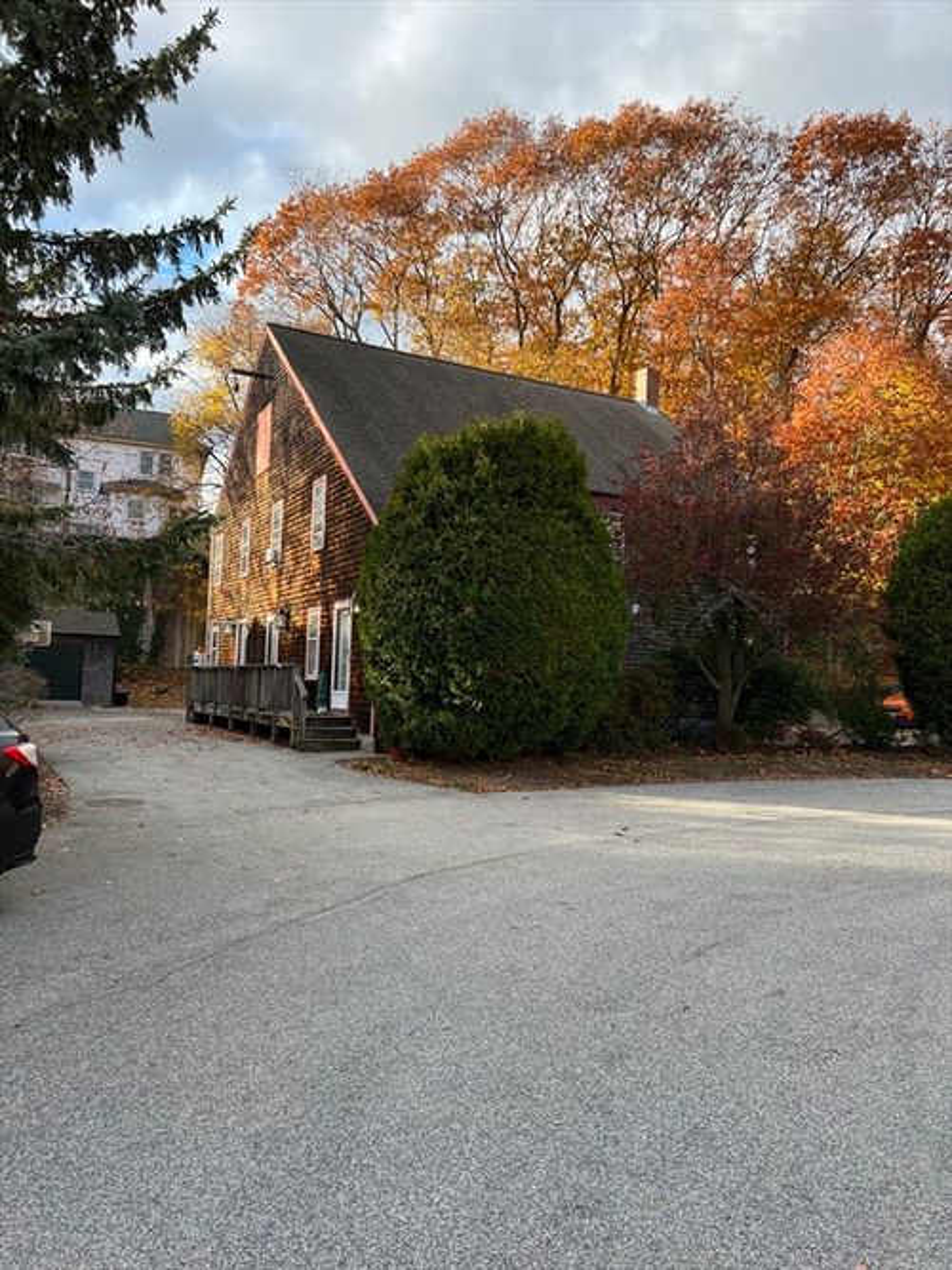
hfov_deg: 53.0
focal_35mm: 26
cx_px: 476
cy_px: 635
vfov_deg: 67.3
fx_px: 954
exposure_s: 1/601
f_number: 1.5
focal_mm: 5.7
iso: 50
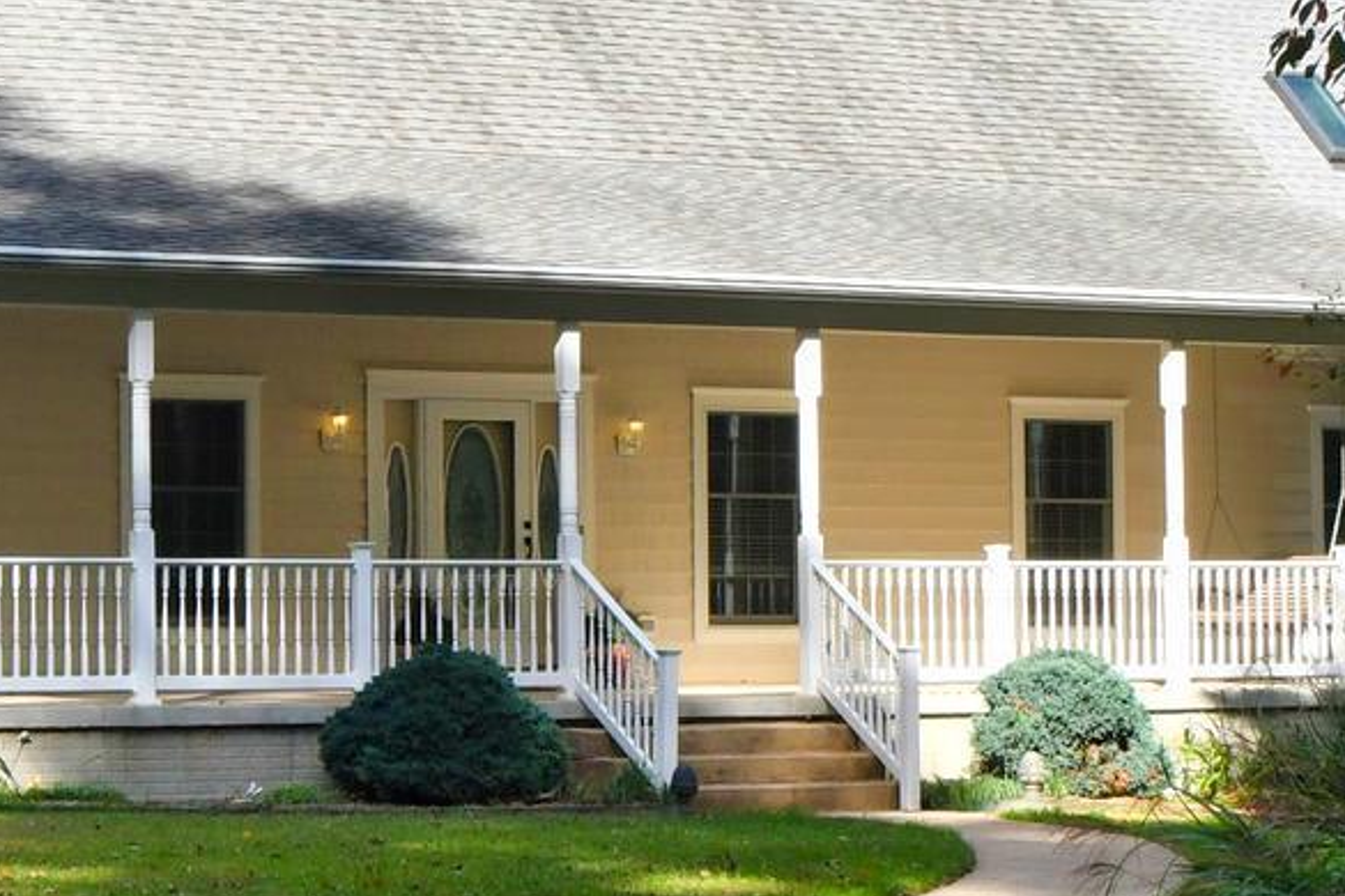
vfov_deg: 10.9
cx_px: 428
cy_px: 277
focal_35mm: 126
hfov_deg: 16.2
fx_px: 4707
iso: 400
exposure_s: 1/320
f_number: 13
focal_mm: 24
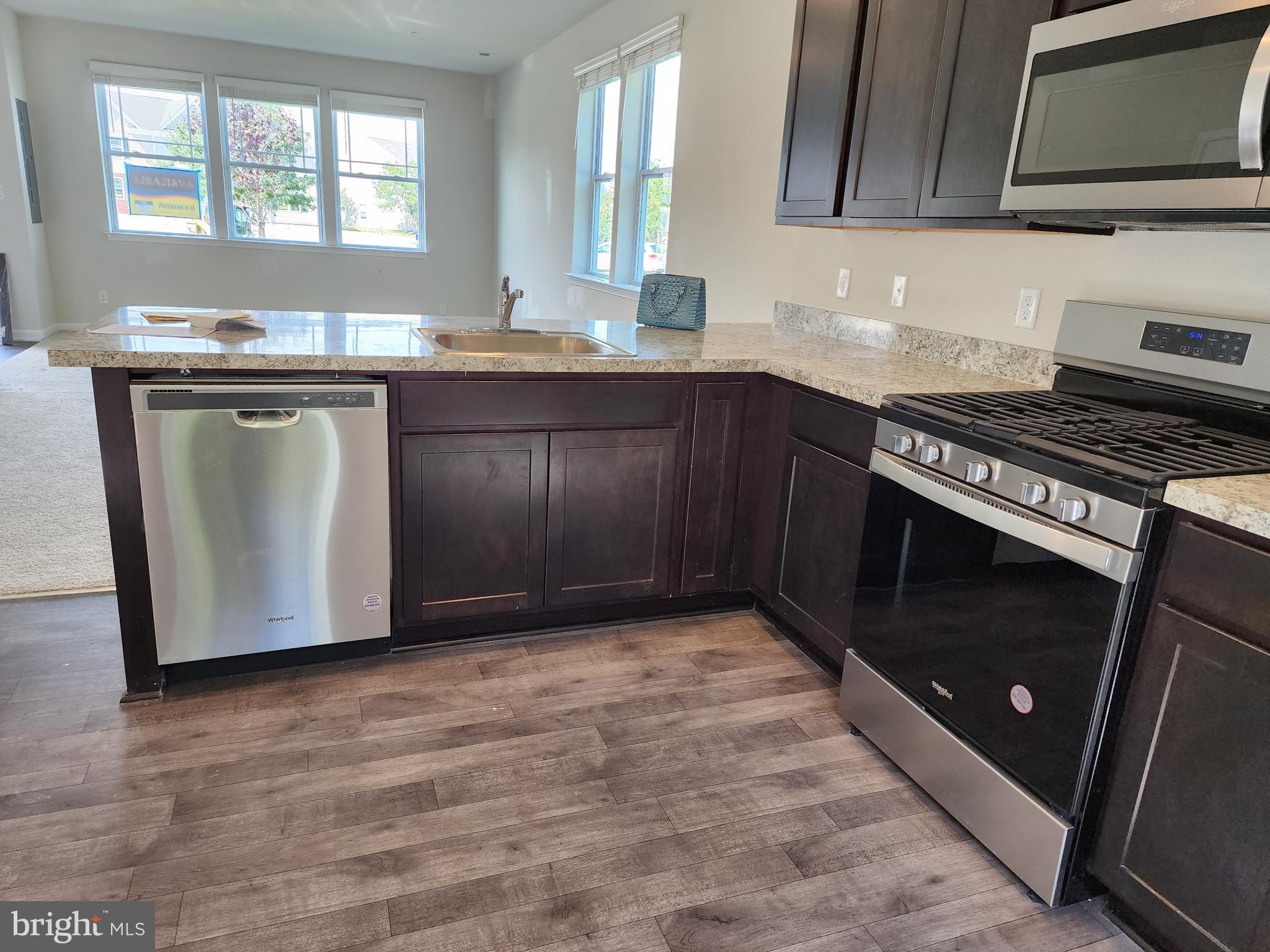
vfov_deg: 58.9
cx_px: 635
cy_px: 476
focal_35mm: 23
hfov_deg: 73.9
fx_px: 844
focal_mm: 6.4
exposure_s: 1/120
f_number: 1.8
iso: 125
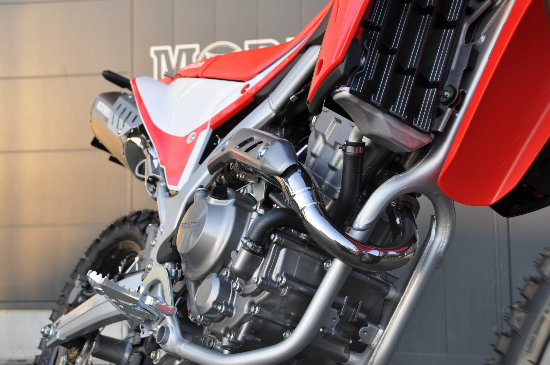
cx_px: 275
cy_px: 182
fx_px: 732
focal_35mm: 48
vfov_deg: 28.0
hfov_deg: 41.2
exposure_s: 1/125
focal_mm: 32
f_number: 5.6
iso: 200
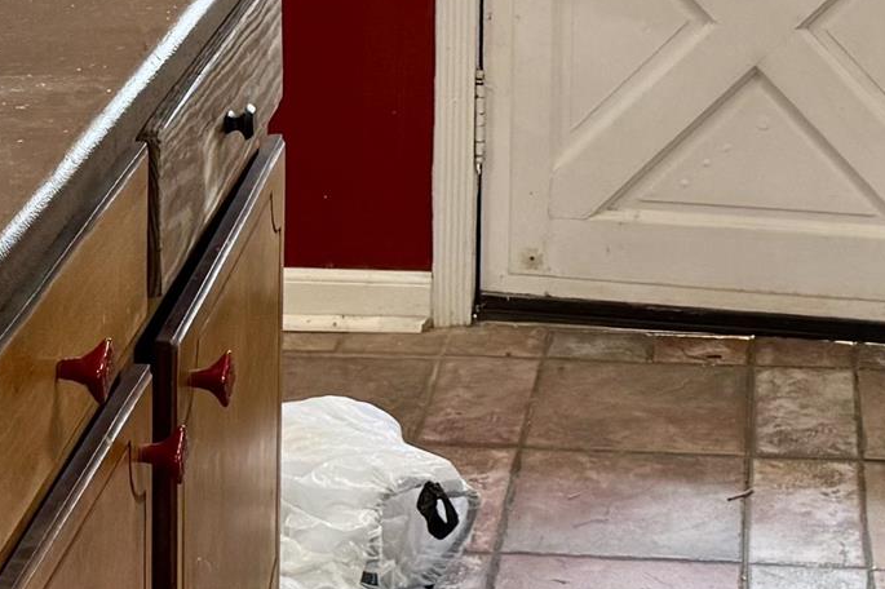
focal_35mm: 112
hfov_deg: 18.1
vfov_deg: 11.4
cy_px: -471
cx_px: 673
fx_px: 2752
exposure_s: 1/120
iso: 100
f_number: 1.78
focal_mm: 6.76
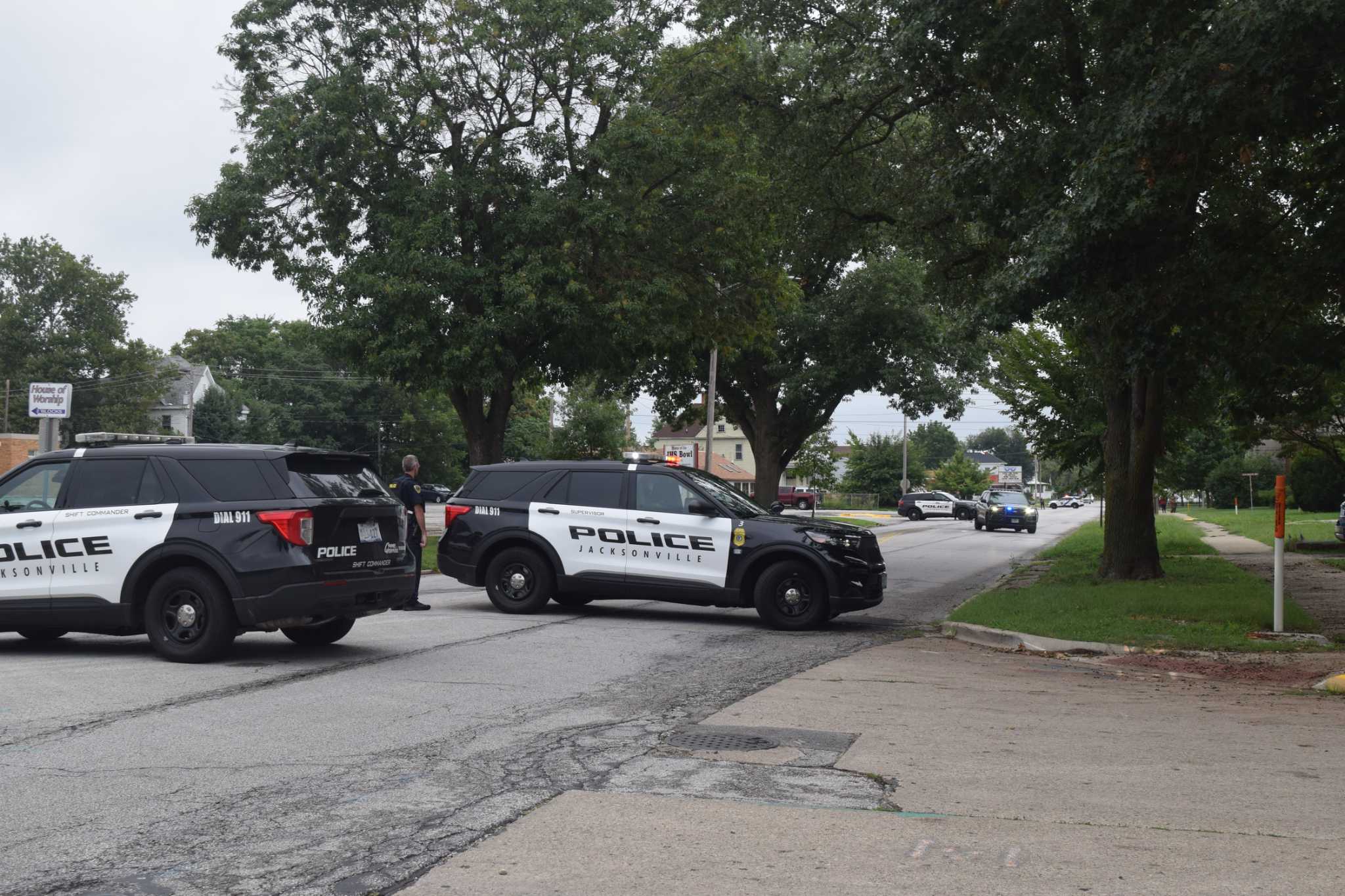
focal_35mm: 45
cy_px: 448
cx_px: 672
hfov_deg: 43.6
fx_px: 1681
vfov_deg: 29.9
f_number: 8
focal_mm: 30
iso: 400
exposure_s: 1/250
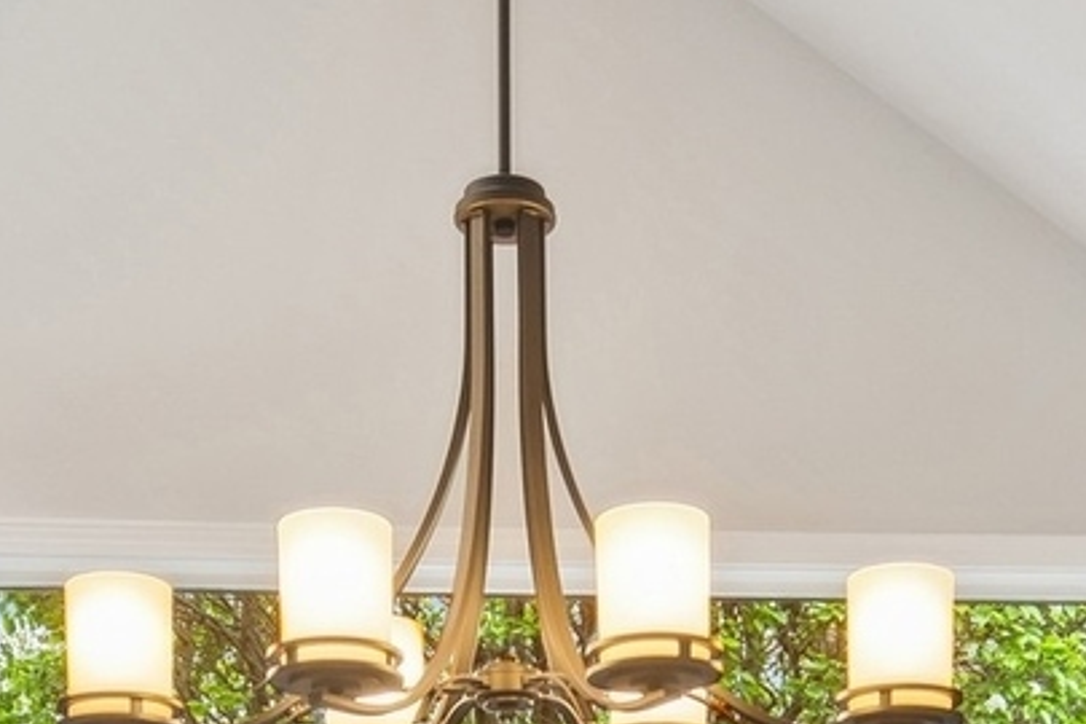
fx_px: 2172
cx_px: 598
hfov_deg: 28.1
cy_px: 1233
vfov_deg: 16.4
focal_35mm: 72
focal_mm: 12
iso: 200
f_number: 8
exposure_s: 1/25
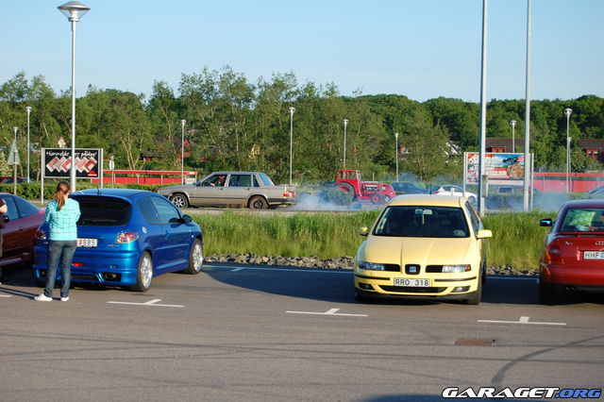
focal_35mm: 82
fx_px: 1383
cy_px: 201
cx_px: 302
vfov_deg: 16.5
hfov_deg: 24.6
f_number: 8
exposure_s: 1/250
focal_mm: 55
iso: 200
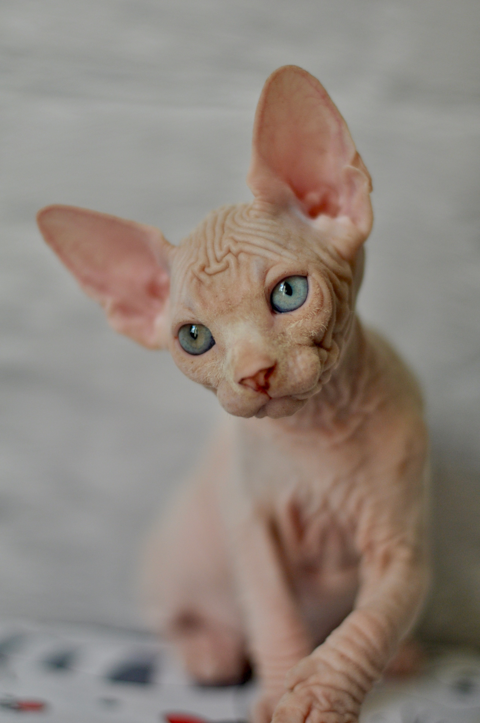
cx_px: 240
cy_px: 362
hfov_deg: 18.1
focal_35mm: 75
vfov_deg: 27.0
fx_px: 1504
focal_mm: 50
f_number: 1.8
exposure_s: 1/800
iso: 500
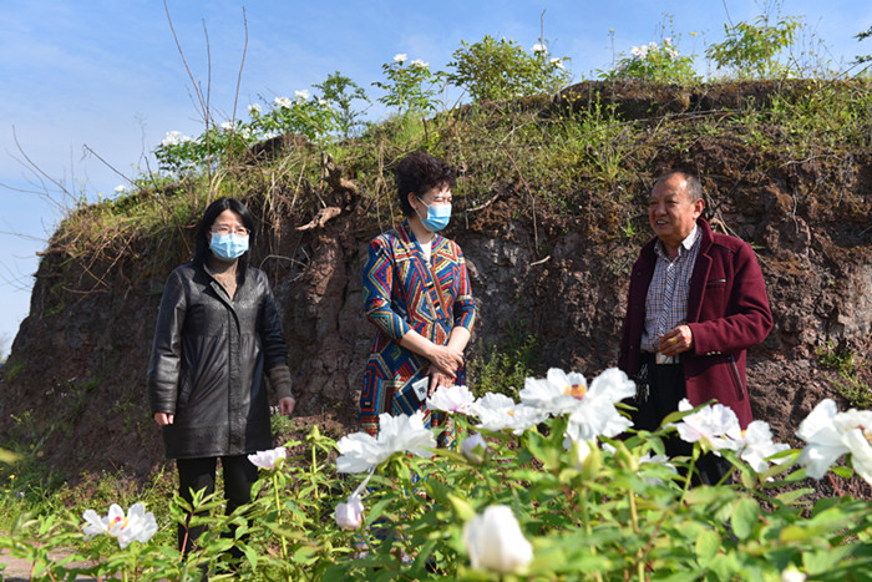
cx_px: 436
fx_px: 921
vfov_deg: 35.1
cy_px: 291
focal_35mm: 38
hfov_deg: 50.7
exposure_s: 1/500
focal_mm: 38
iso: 100
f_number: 5.6
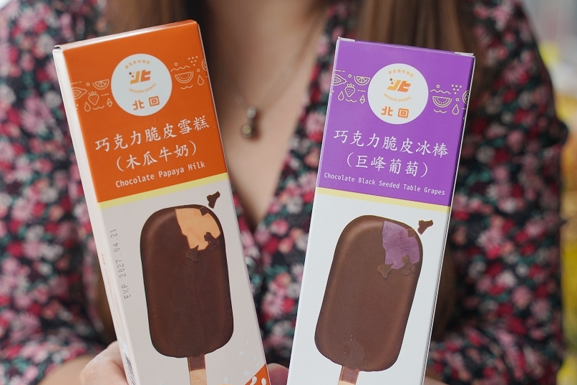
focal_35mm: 70
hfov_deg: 28.8
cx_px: 253
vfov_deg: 19.4
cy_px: 229
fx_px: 1122
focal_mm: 47
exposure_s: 1/60
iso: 250
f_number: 4
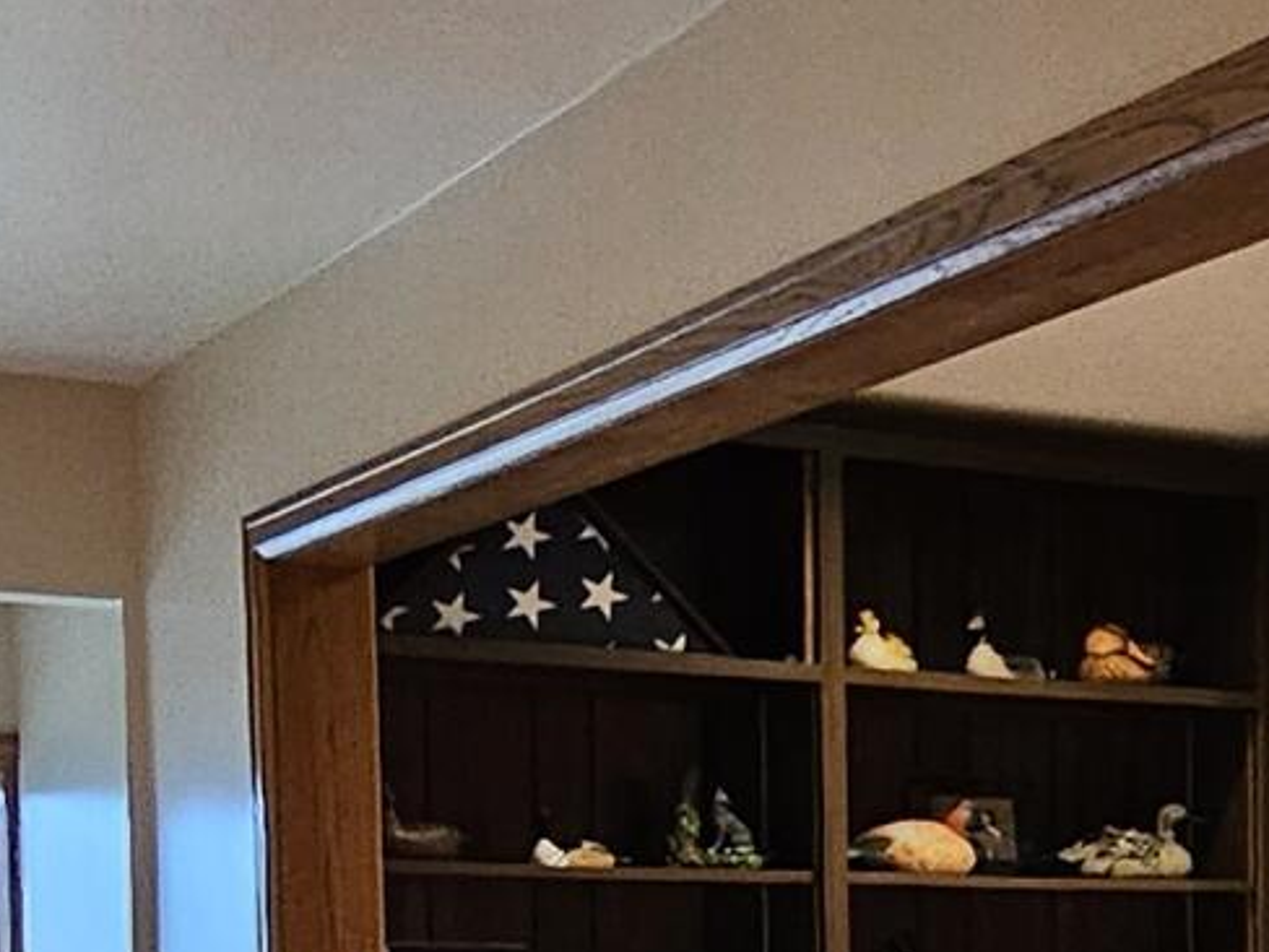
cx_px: 1675
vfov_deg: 17.6
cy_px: 1129
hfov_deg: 21.9
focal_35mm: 80
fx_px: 2933
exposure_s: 1/30
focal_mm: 2.2
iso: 320
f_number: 2.2
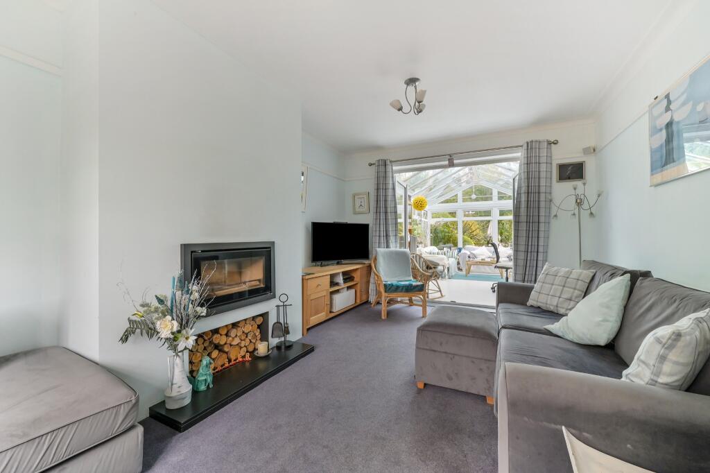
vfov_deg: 81.2
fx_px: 276
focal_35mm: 14
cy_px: 236
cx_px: 355
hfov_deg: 104.3
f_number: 14
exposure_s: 1/6
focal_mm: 14
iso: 400
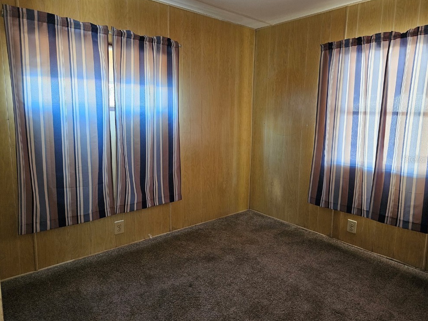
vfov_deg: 56.8
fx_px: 297
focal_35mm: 24
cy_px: 159
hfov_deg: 71.6
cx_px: 222
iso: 800
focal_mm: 5.4
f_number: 1.8
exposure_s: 1/60
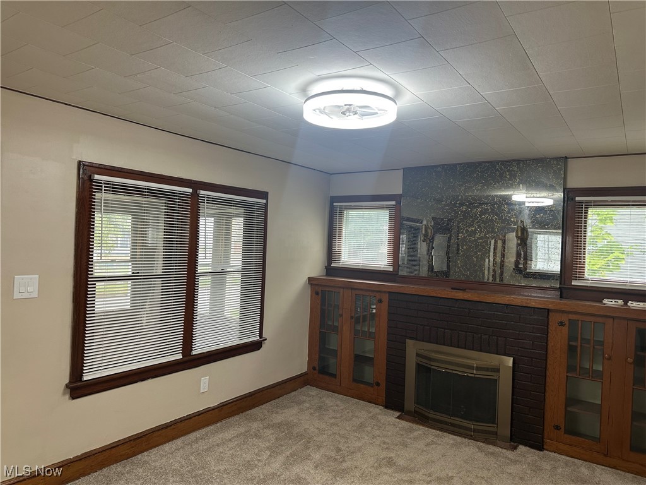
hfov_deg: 71.6
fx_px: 448
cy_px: 242
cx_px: 323
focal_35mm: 24
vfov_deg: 56.8
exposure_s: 1/60
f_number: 1.78
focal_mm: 6.86
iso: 160
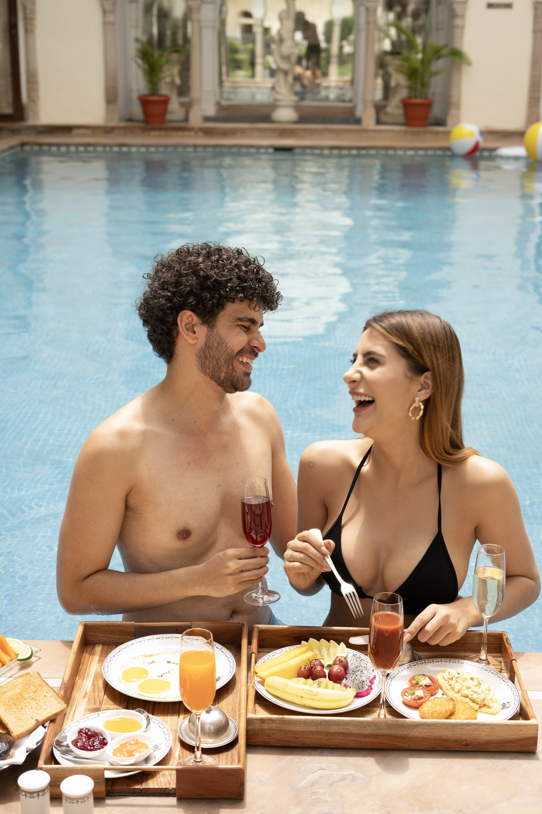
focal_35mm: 50
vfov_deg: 39.6
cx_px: 271
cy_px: 407
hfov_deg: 27.0
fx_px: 1129
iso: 80
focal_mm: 50
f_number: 5
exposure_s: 1/200
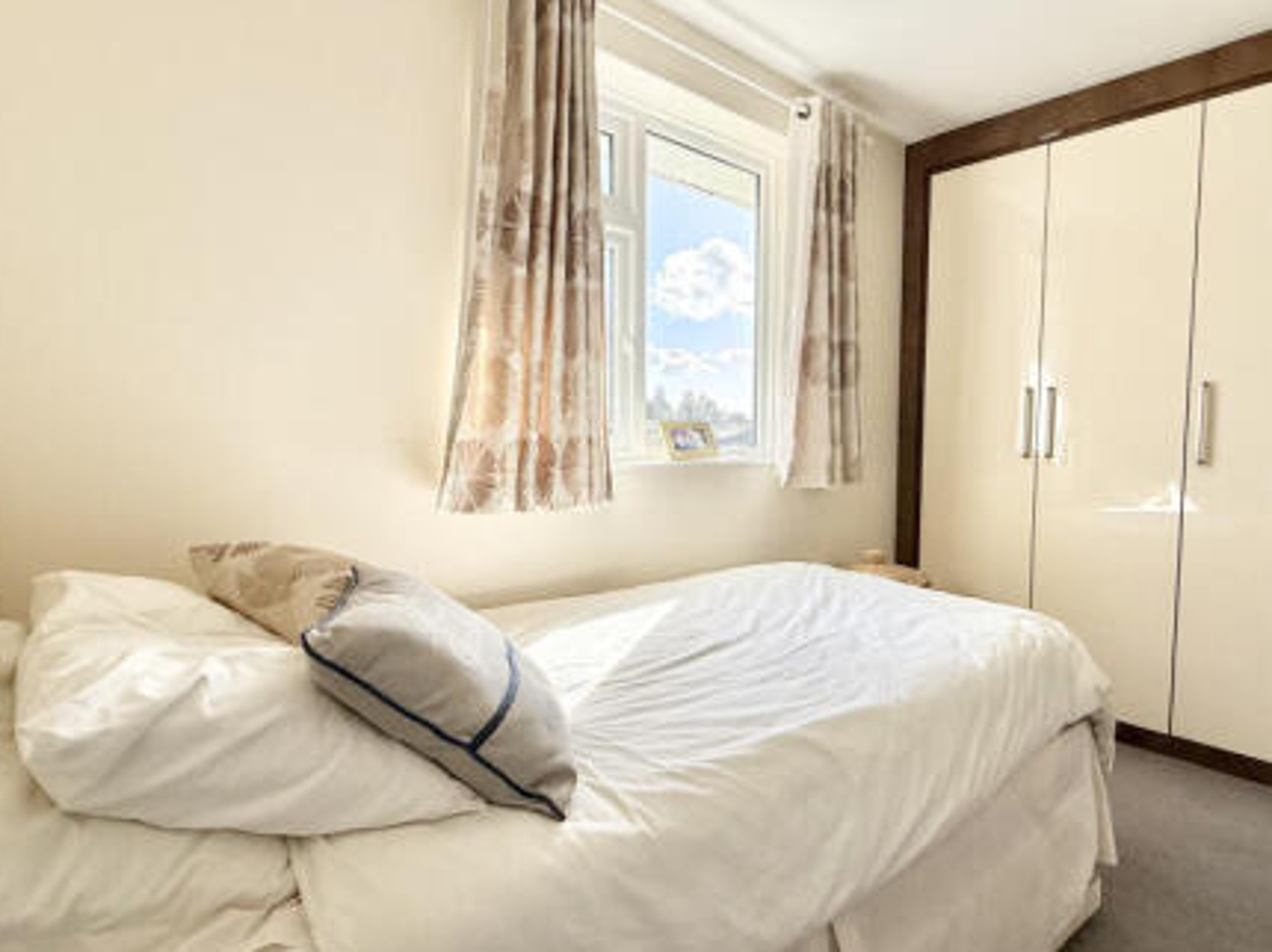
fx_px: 698
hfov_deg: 84.2
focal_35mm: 19
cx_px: 723
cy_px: 475
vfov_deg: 68.6
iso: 64
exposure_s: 1/419
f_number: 2.2
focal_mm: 2.22
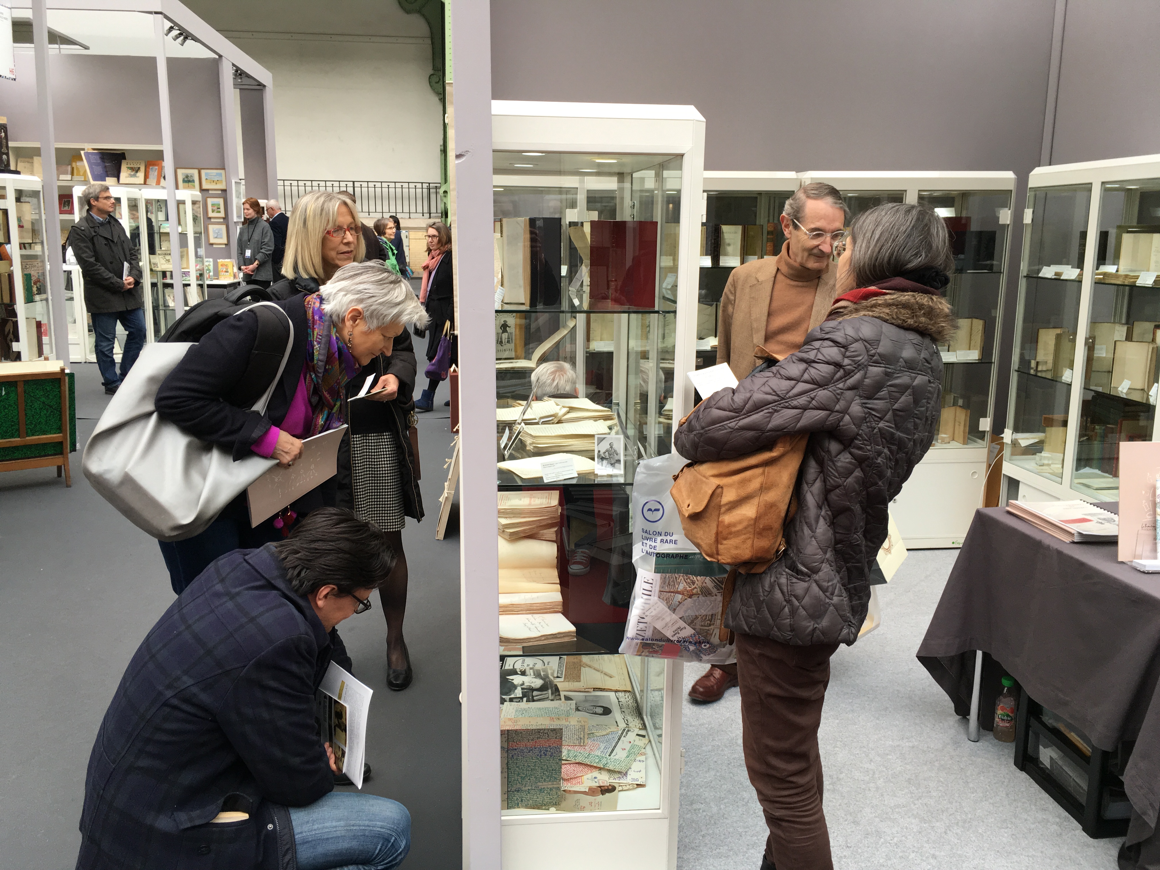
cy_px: 435
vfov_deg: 48.2
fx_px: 972
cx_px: 580
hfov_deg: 61.7
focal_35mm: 29
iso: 40
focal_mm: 4.15
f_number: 2.2
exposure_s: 1/100
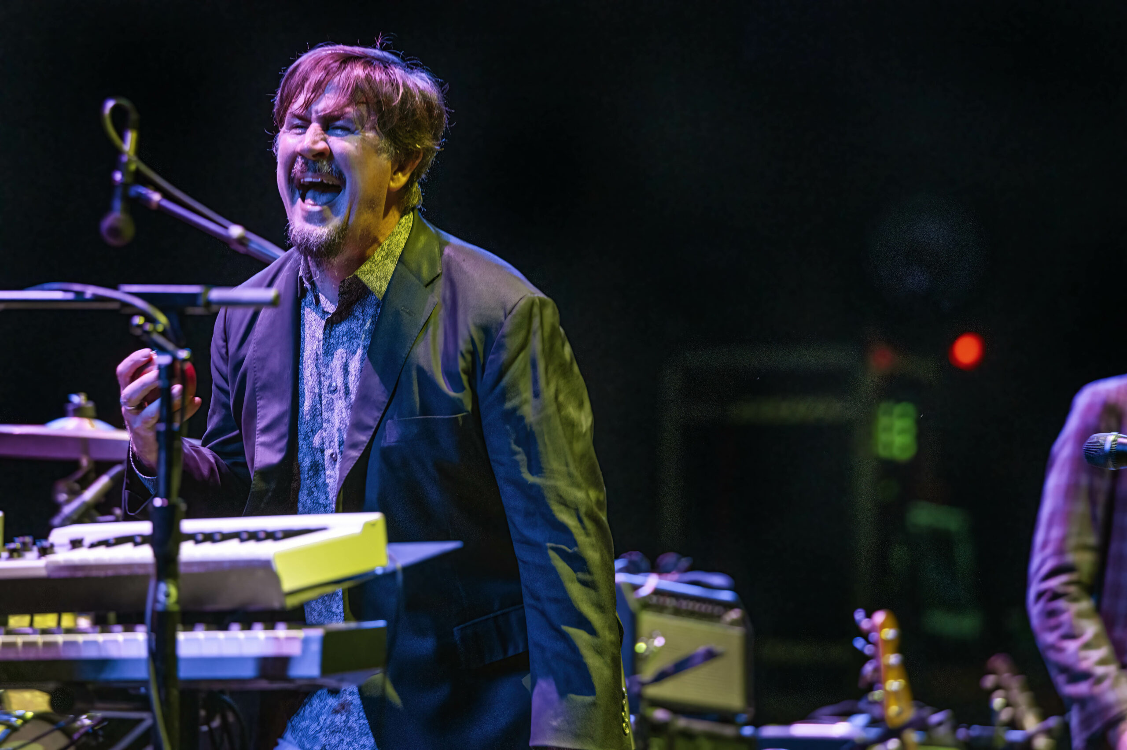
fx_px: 10949
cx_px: 564
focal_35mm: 350
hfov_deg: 5.9
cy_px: 375
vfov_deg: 3.9
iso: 4000
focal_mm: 350
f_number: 6
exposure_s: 1/250
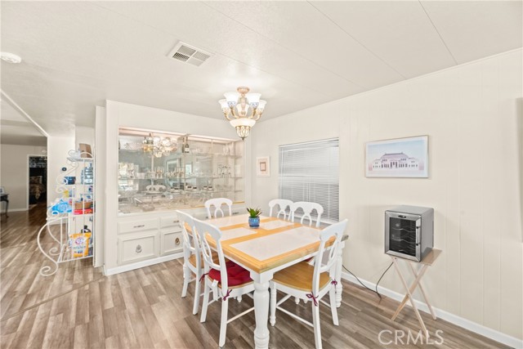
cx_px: 262
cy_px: 174
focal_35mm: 14
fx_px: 203
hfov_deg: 104.2
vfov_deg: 81.2
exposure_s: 1/8
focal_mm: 14
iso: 2000
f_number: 8
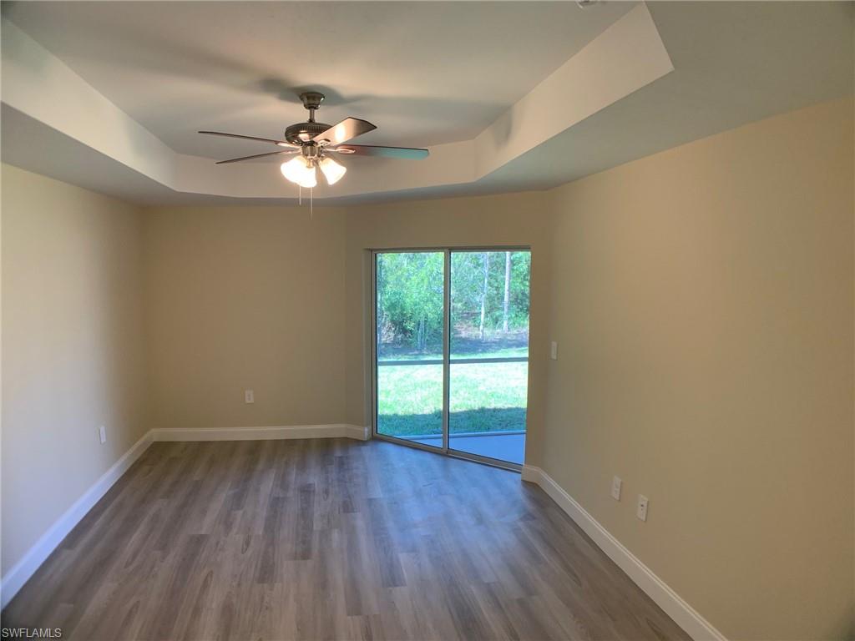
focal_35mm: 26
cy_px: 320
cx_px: 428
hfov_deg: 67.3
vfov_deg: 53.1
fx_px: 642
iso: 80
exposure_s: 1/60
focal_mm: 4.25
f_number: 1.8
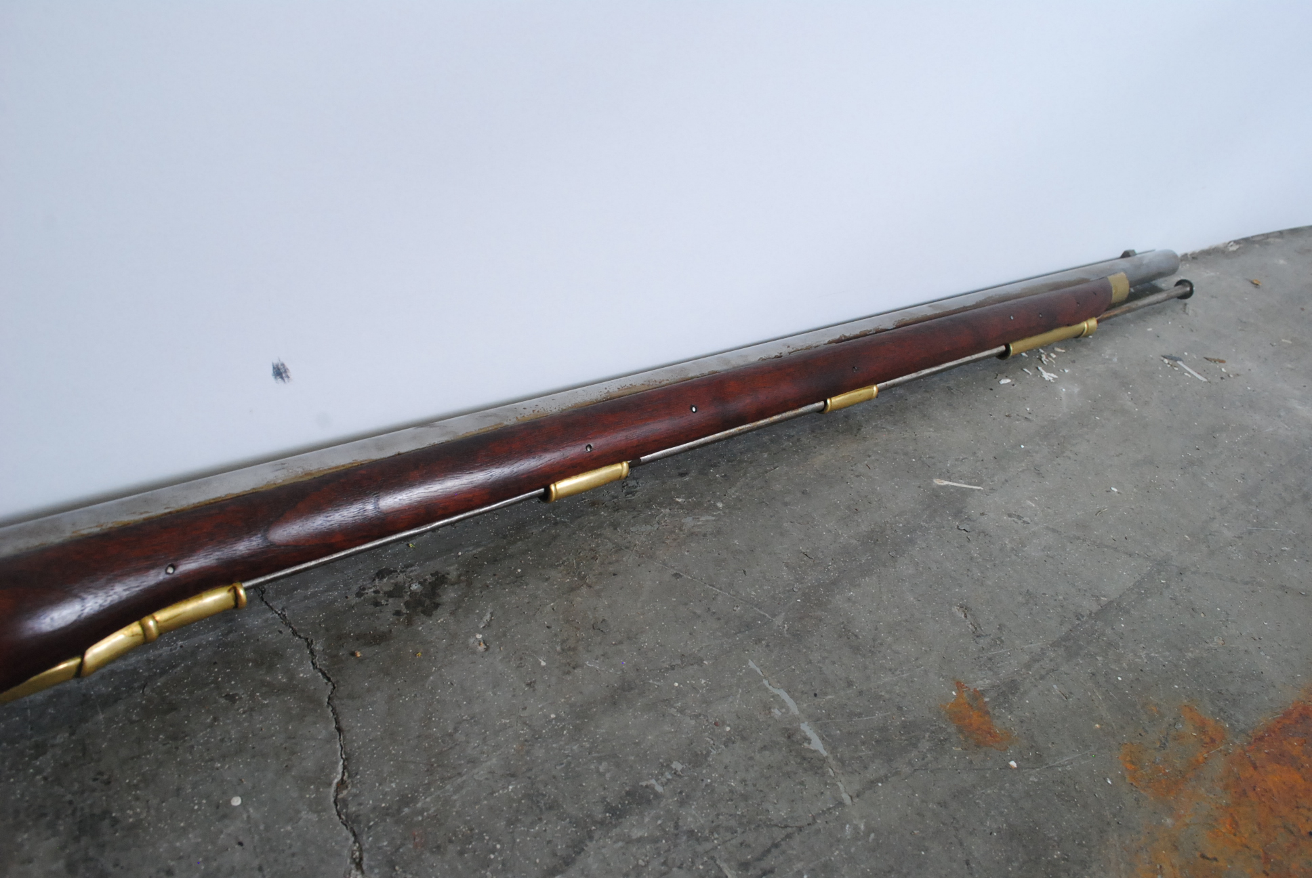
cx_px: 656
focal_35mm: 27
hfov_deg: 67.3
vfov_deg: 48.0
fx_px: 985
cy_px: 439
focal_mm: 18
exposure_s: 1/60
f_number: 8
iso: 800
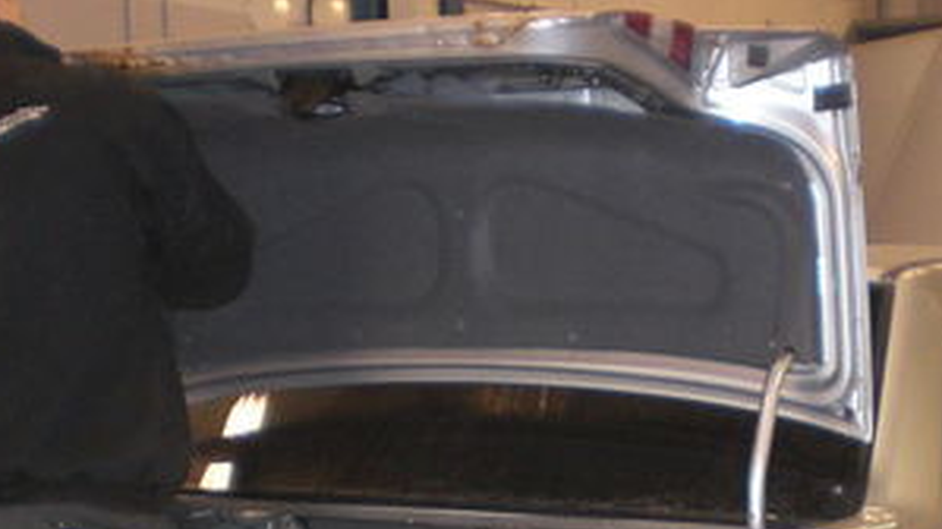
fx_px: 2098
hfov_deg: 25.2
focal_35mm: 84
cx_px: 614
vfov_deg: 13.8
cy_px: 699
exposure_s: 1/60
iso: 200
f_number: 3.1
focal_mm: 6.3
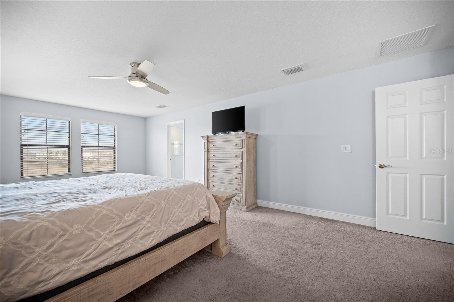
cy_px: 151
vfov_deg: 81.2
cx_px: 227
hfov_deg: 104.3
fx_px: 177
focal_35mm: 14
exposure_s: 1/4
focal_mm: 14
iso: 100
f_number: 4
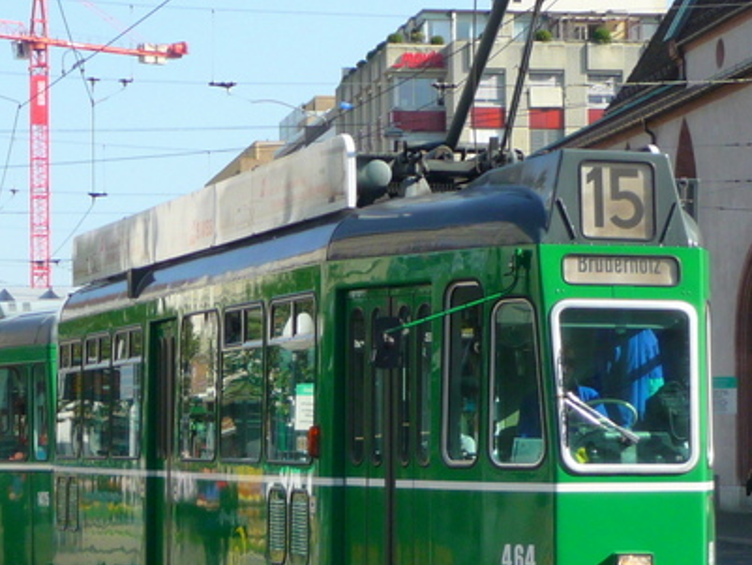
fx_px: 2977
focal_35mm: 137
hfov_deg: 14.4
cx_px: 450
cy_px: 355
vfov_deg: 10.8
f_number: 4.3
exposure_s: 1/400
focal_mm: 9.3
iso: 100
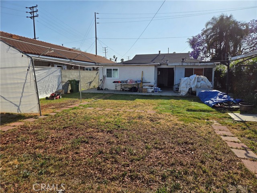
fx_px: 171
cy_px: 96
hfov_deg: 73.9
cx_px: 128
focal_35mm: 23
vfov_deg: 58.9
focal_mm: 5.4
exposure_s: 1/3220
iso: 25
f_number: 1.8
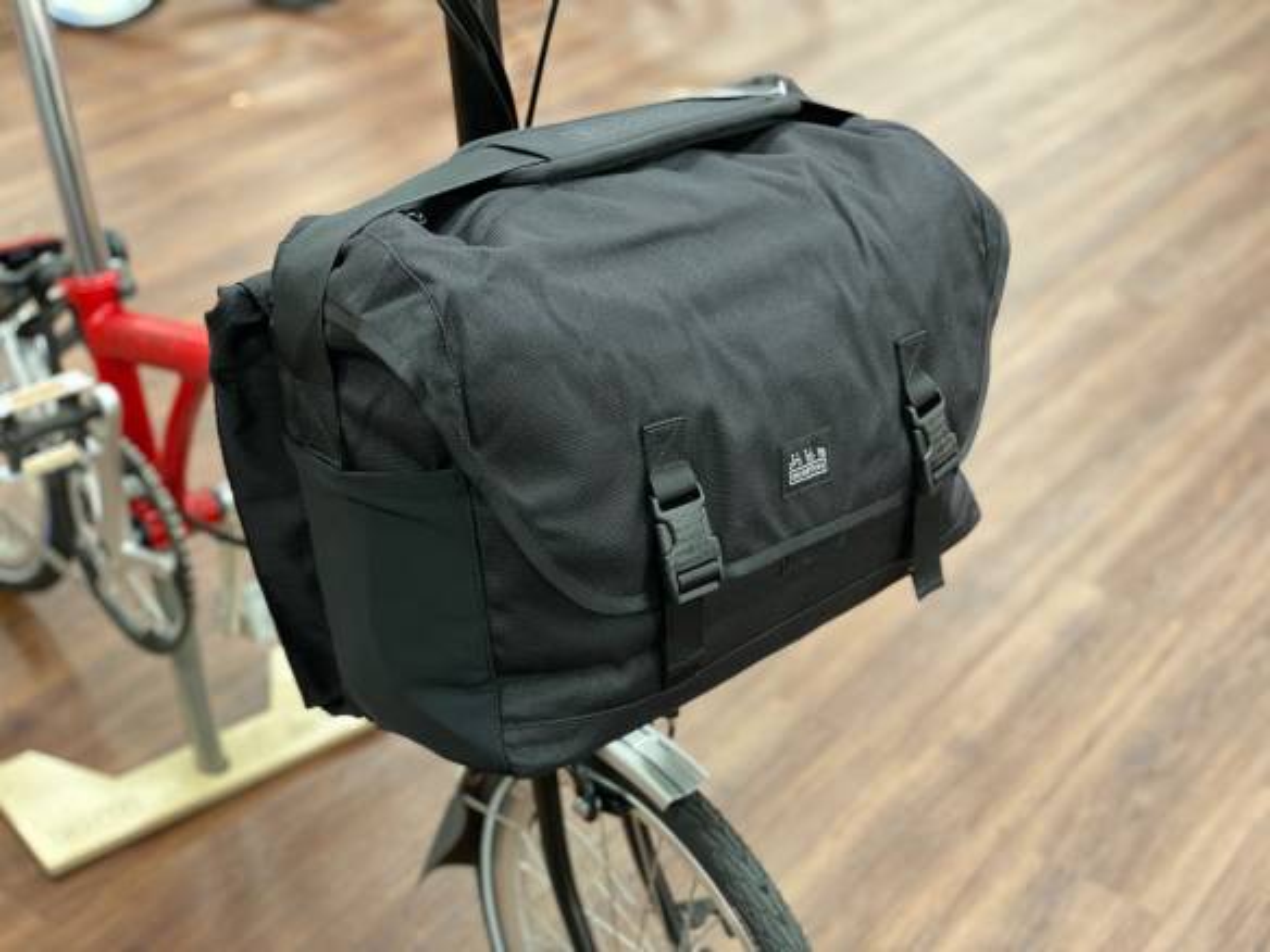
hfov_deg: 36.8
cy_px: 476
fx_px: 1908
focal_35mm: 52
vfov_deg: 28.0
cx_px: 635
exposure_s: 1/33
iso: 200
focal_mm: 6
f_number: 2
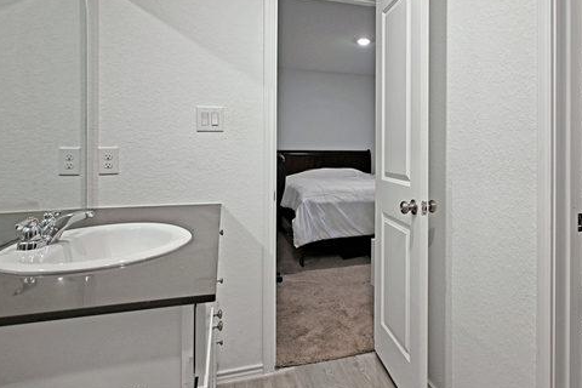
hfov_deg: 72.8
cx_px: 354
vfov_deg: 52.6
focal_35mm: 24
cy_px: 147
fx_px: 388
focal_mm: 12
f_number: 3.5
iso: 100
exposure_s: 1/20
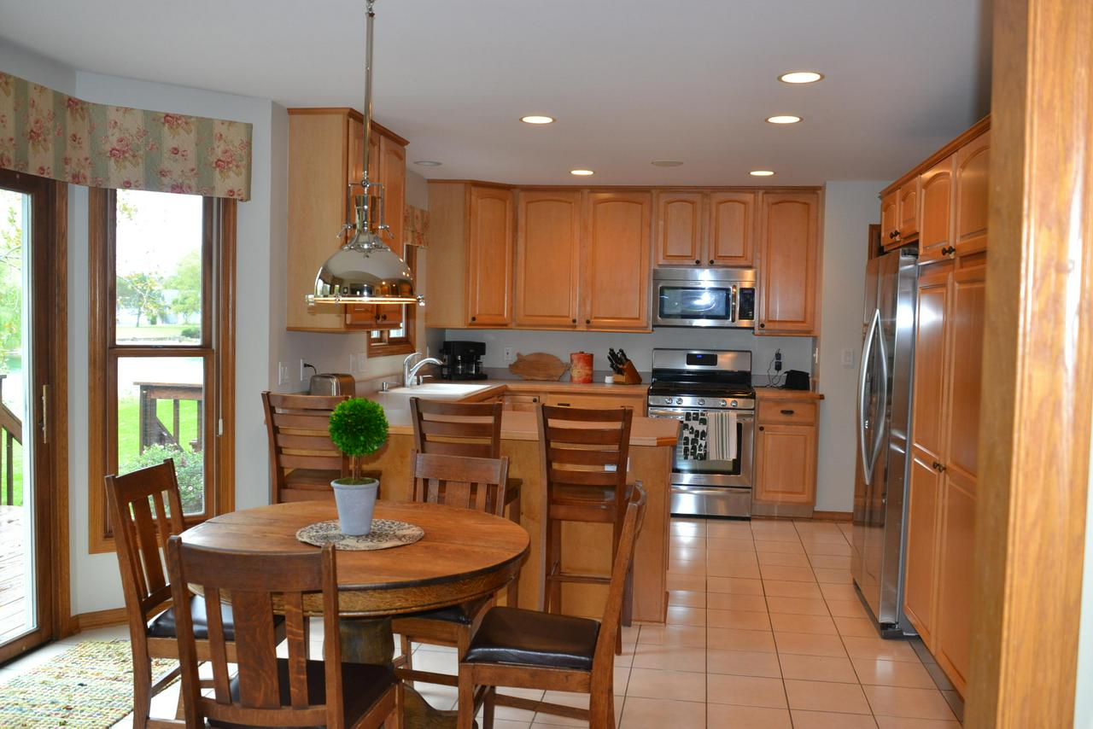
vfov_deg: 43.6
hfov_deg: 61.9
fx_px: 911
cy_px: 364
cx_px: 546
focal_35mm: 30
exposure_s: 1/60
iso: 450
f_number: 3.5
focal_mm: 20
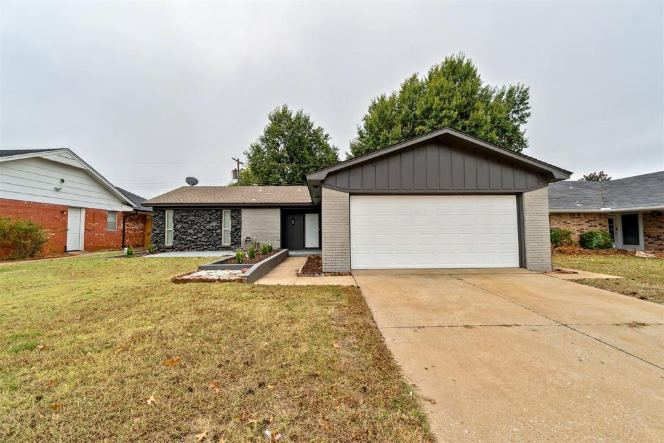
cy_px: 222
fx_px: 277
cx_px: 332
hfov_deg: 100.4
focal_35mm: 15
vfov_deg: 77.3
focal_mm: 10
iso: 100
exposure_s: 1/160
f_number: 8
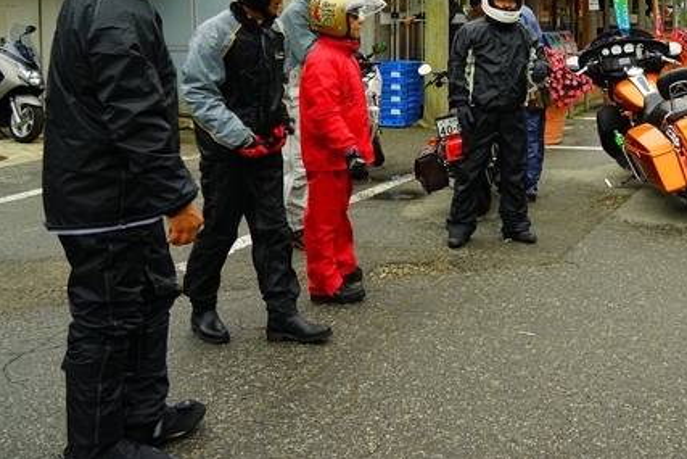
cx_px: 565
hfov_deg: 41.4
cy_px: 34
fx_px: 859
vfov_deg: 28.6
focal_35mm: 45
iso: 100
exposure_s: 1/60
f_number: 4.5
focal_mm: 24
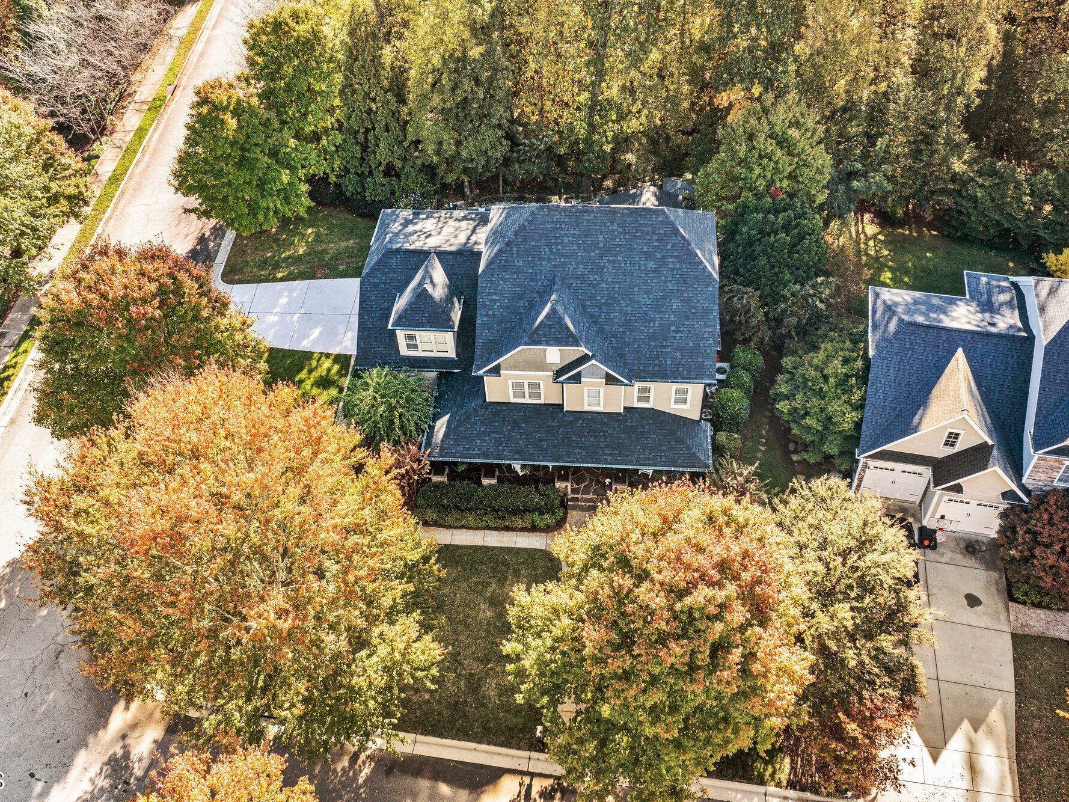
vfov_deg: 45.5
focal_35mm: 31
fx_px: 957
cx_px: 557
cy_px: 408
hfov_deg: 58.3
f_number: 4
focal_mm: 10.26
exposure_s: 1/100
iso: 100
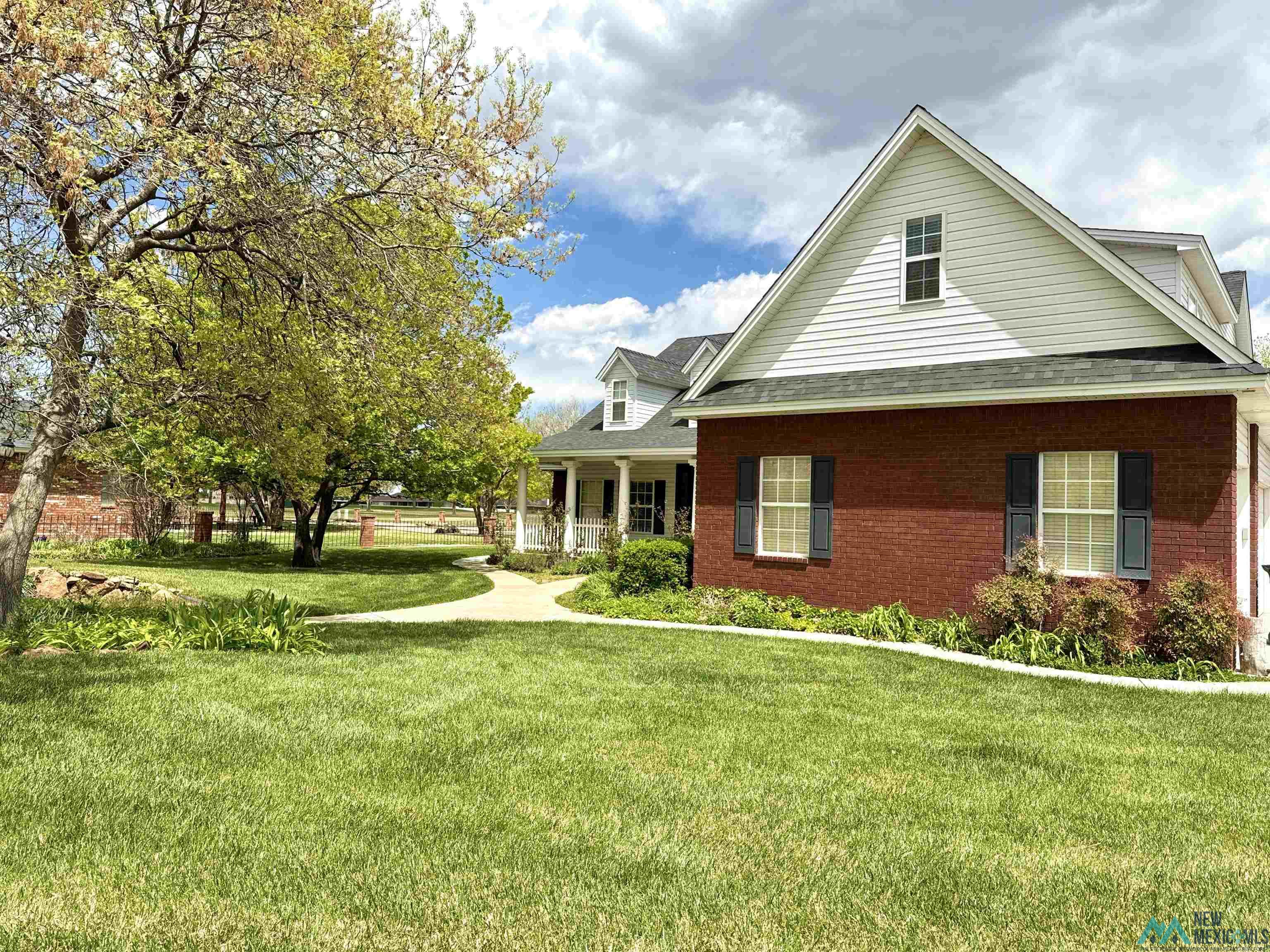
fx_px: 881
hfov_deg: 71.6
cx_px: 635
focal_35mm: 24
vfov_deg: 56.8
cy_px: 476
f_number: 1.78
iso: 80
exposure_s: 1/4950
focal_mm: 6.86
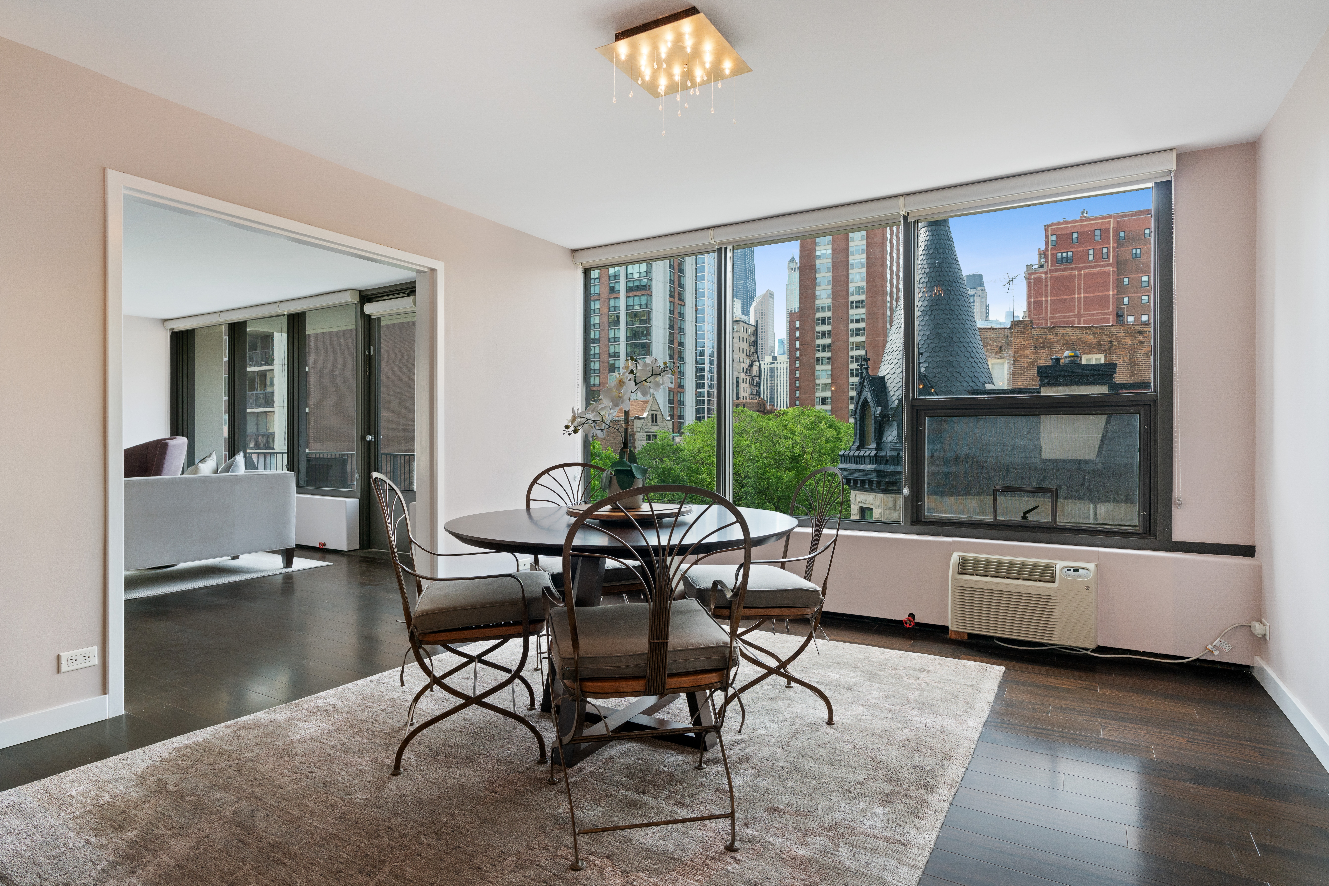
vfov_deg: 64.6
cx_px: 664
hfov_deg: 86.9
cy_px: 443
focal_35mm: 19
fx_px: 701
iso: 320
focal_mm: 19
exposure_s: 1/10
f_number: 7.1
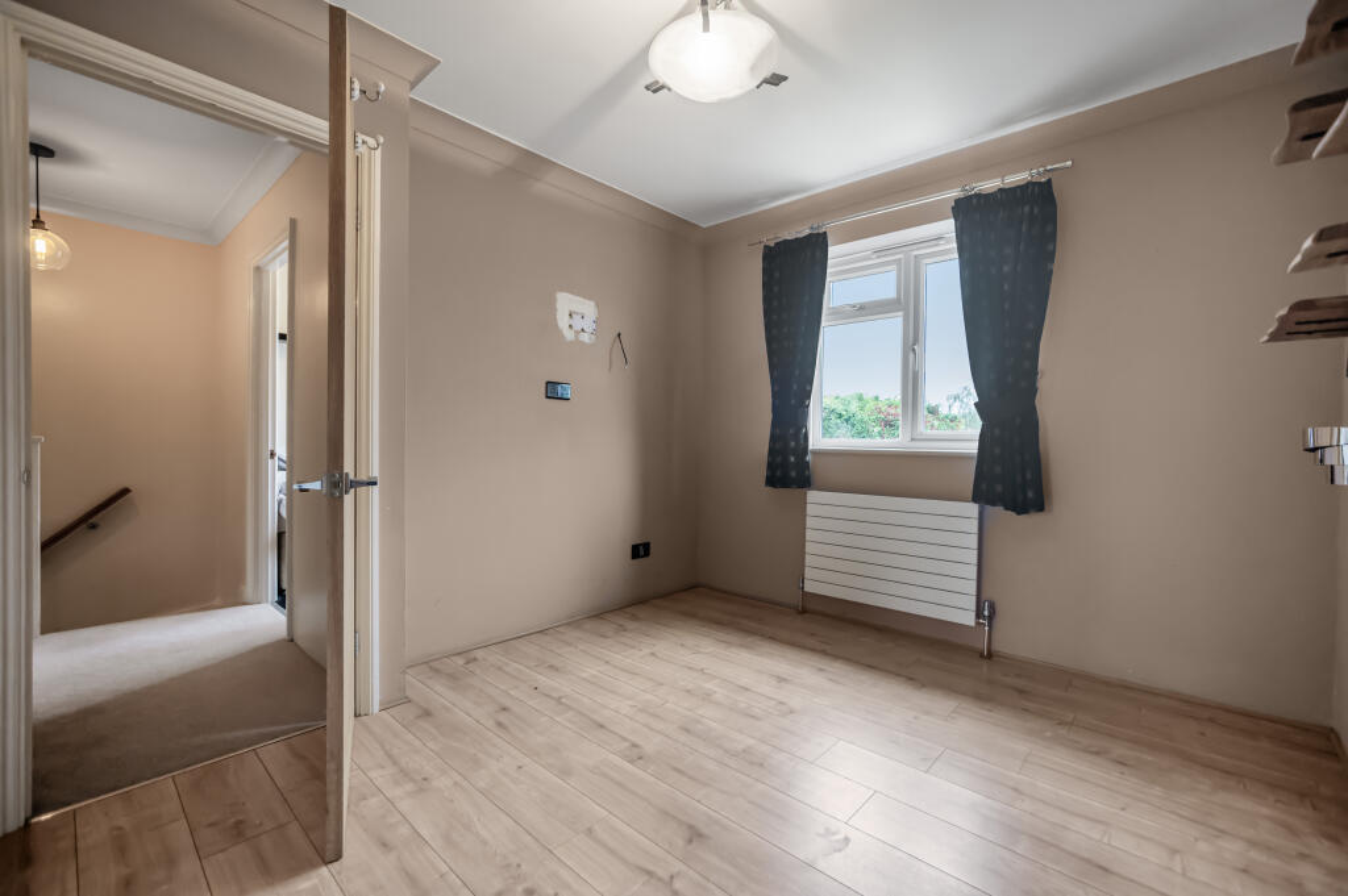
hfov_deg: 100.4
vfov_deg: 77.2
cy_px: 448
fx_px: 561
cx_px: 674
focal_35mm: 15
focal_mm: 15
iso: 400
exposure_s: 1/50
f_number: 5.6
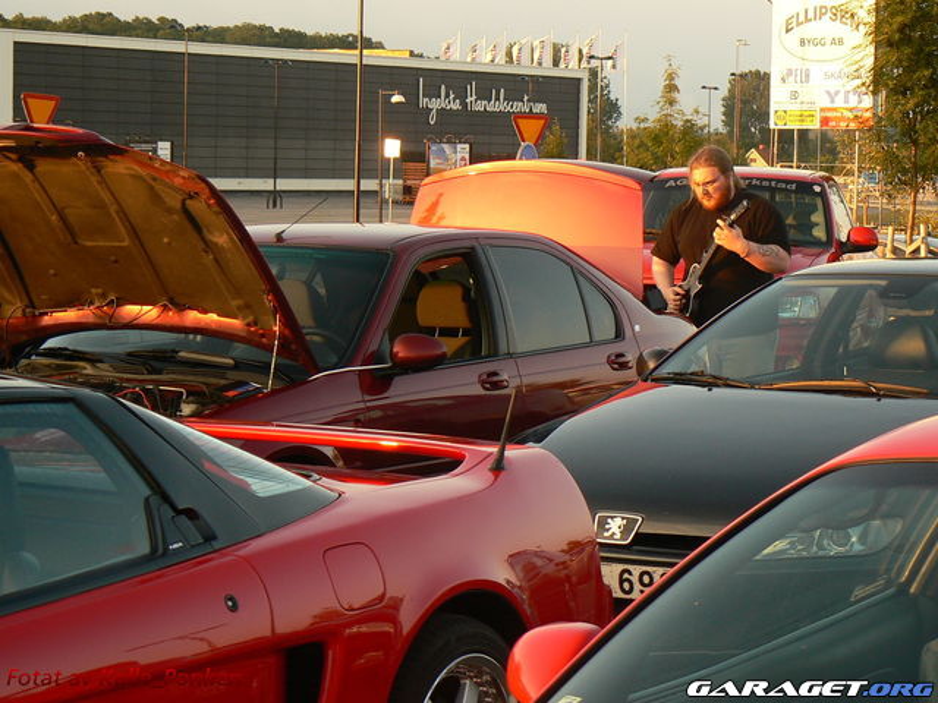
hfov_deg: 17.7
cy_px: 352
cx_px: 469
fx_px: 3008
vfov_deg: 13.3
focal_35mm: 111
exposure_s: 1/125
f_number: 4
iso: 80
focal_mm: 15.2
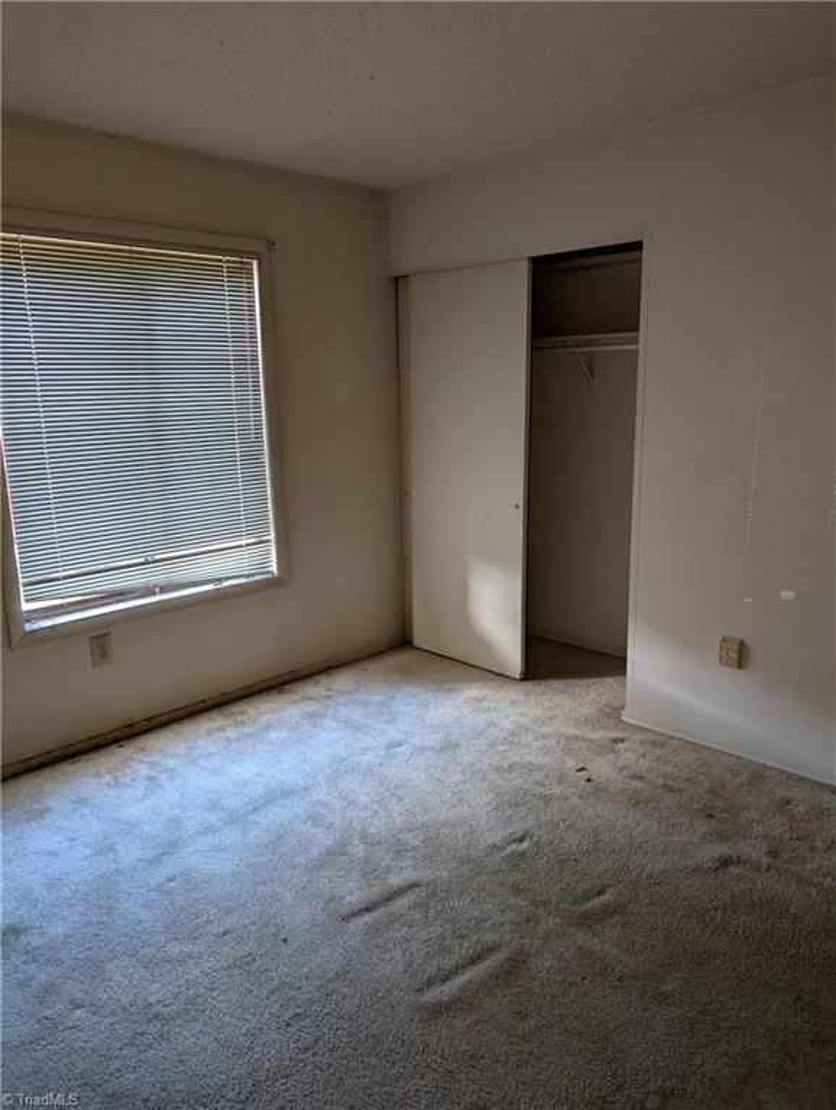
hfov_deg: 56.9
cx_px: 418
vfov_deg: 71.5
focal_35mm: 24
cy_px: 555
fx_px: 771
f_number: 1.68
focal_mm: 6.9
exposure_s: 1/233
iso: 439
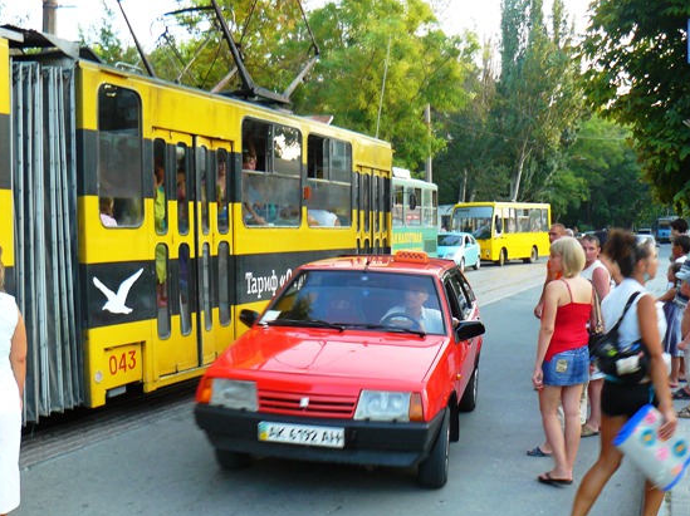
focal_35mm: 42
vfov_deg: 34.2
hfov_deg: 44.8
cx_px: 309
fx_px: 837
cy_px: 300
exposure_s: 1/30
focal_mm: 6
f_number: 2.8
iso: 100
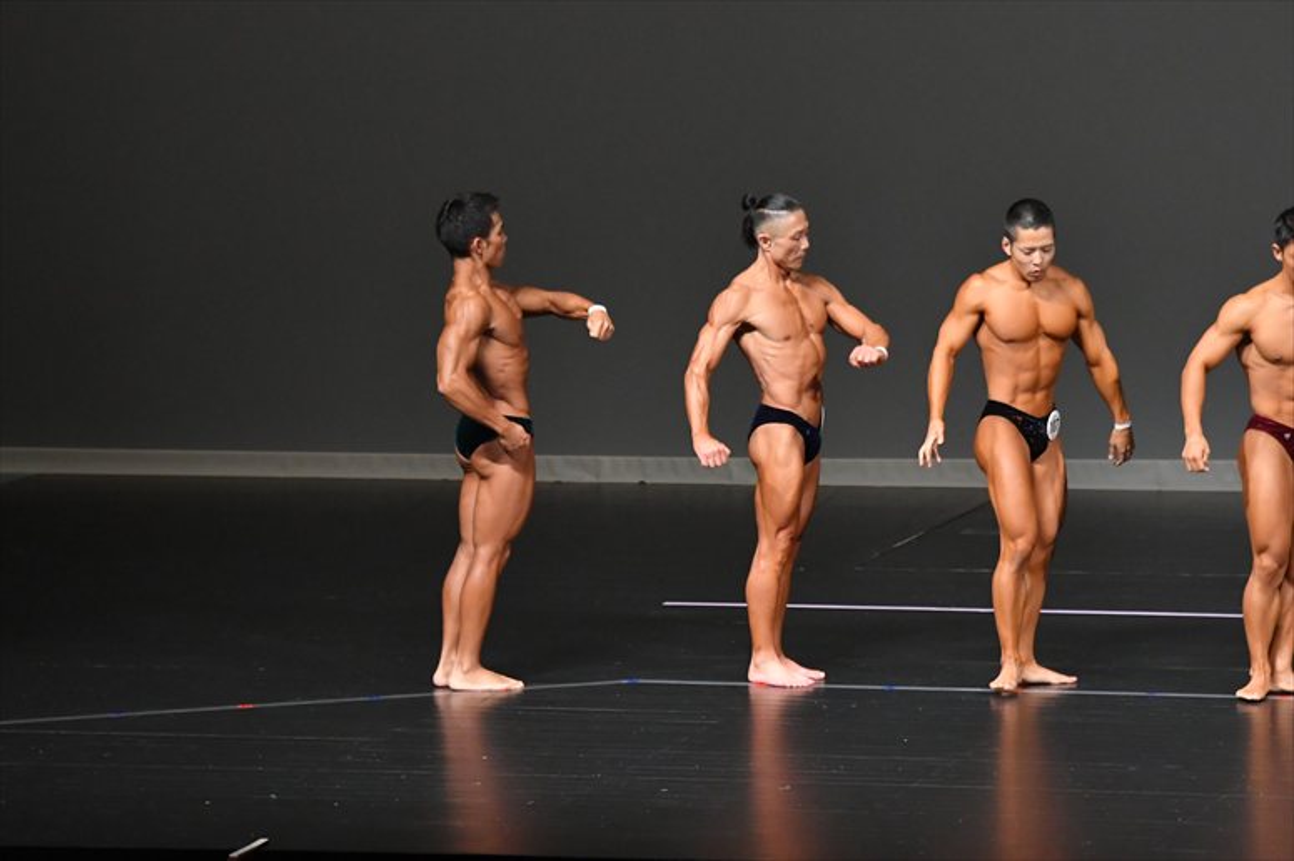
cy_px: 430
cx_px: 647
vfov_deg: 5.7
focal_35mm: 240
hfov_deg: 8.6
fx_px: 8623
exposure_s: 1/400
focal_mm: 160
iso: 5000
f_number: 5.6
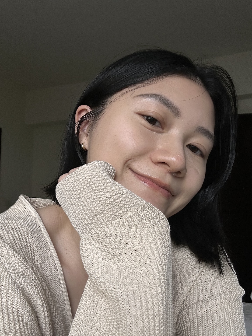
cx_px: 126
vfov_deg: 60.0
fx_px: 291
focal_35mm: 30
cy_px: 168
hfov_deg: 46.8
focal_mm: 2.69
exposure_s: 1/63
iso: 80
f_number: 1.9
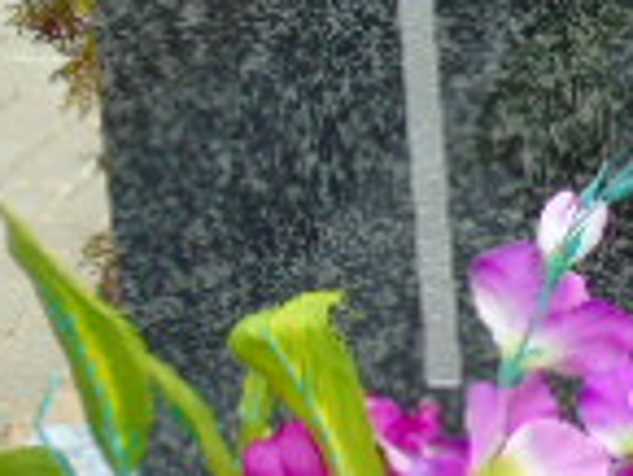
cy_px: 39
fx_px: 4356
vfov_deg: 6.2
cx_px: 812
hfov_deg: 8.2
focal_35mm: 238
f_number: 4.3
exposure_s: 1/320
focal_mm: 9.6
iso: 80
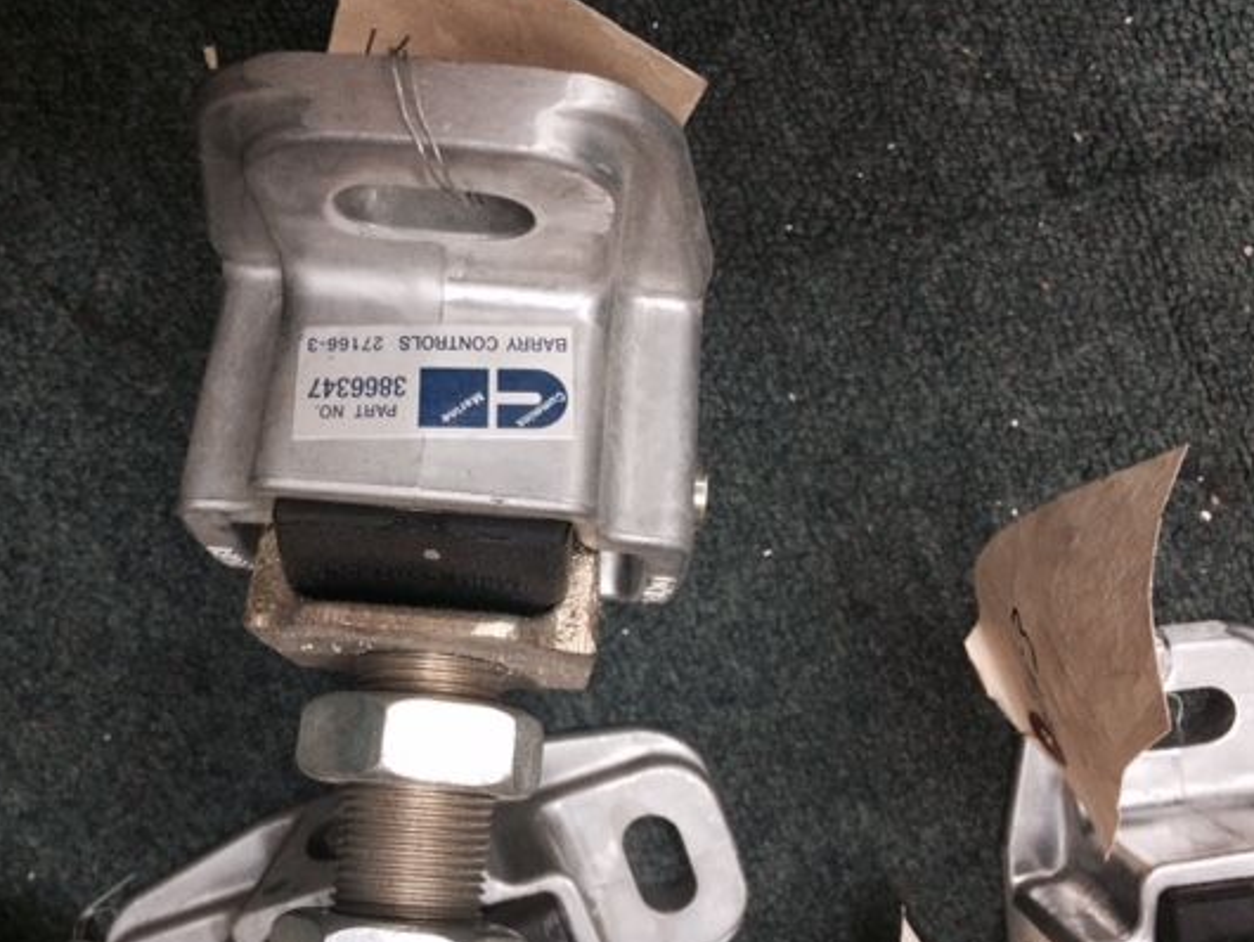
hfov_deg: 52.3
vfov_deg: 40.7
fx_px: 1268
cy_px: 466
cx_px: 509
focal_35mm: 35
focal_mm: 4.15
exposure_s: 1/30
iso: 200
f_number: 2.2
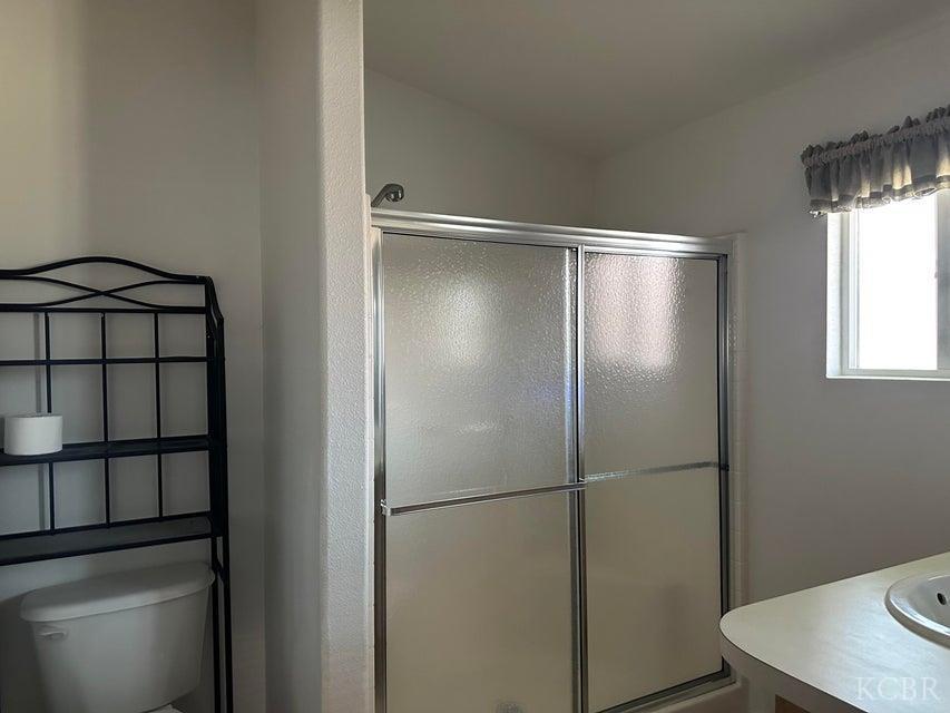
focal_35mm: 24
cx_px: 475
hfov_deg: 71.6
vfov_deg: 56.8
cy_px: 356
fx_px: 659
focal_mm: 6.86
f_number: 1.78
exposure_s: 1/60
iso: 640
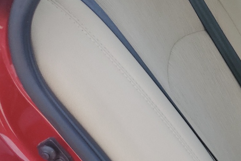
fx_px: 482
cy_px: 130
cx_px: 317
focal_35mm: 72
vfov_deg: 18.7
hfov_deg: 24.4
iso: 50
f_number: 1.5
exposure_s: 1/714
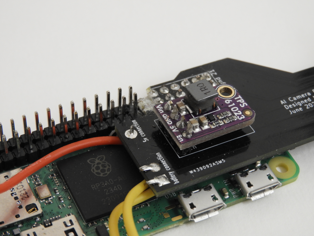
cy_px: 118
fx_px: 771
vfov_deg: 17.4
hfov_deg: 23.0
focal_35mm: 85
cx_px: 157
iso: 400
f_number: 4.5
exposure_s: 1/30
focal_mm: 15.2
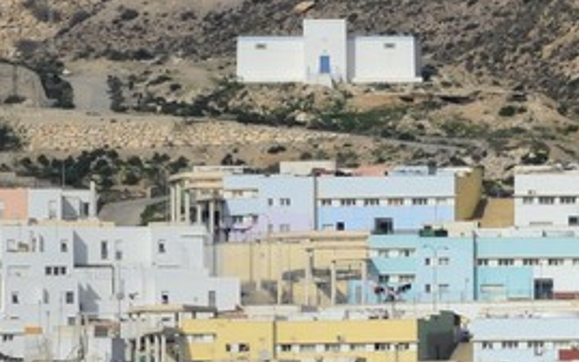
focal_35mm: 908
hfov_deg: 2.3
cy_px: 213
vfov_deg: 1.4
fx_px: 14325
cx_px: 1685
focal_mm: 150
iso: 400
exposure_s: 1/640
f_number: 16
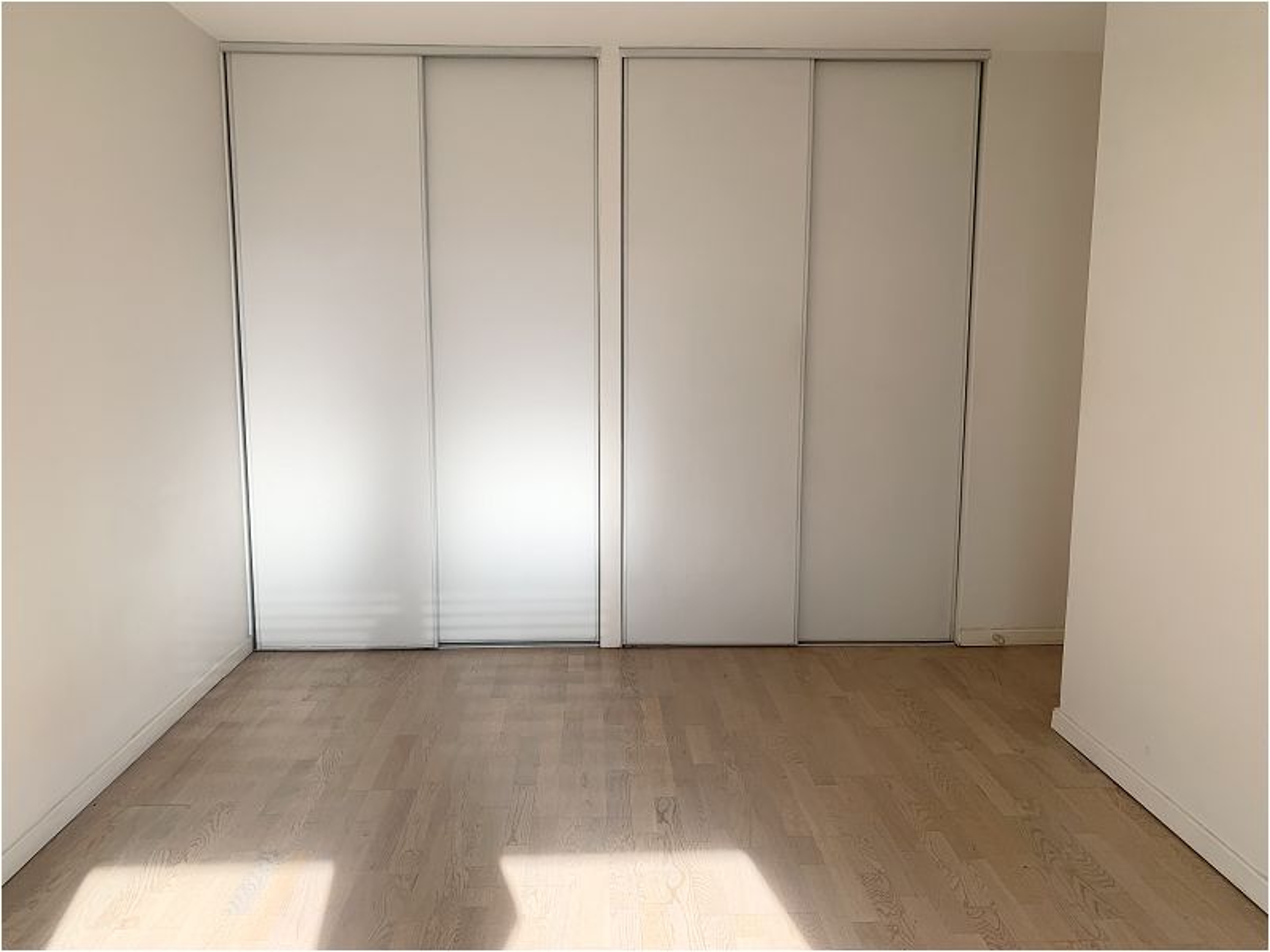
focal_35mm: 26
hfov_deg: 67.3
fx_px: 954
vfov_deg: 53.1
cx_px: 635
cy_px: 476
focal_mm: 4.25
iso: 25
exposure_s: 1/156
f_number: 1.8
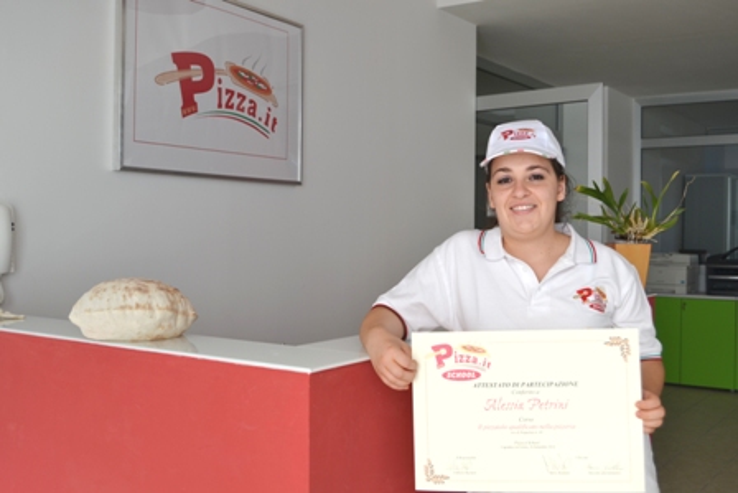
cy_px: 246
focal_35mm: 39
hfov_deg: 49.5
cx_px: 369
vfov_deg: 34.2
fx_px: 800
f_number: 5.6
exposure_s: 1/125
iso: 100
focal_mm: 26
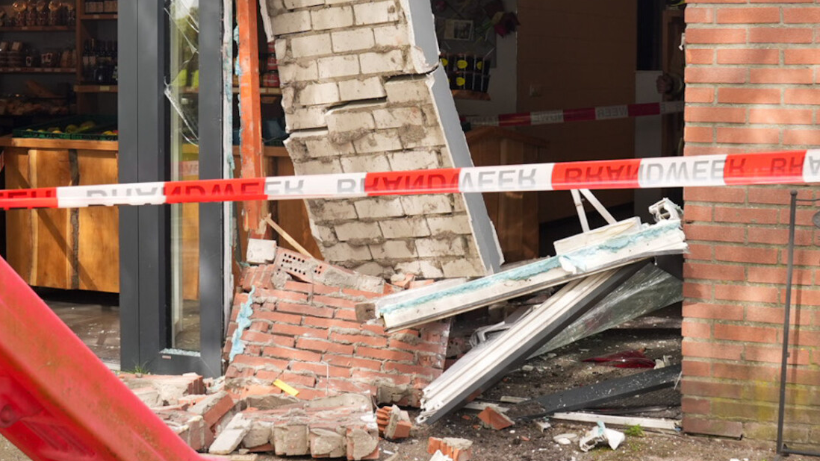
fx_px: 1435
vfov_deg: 18.2
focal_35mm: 66
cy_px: 161
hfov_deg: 31.8
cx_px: 473
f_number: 5
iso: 320
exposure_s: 1/250
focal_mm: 24
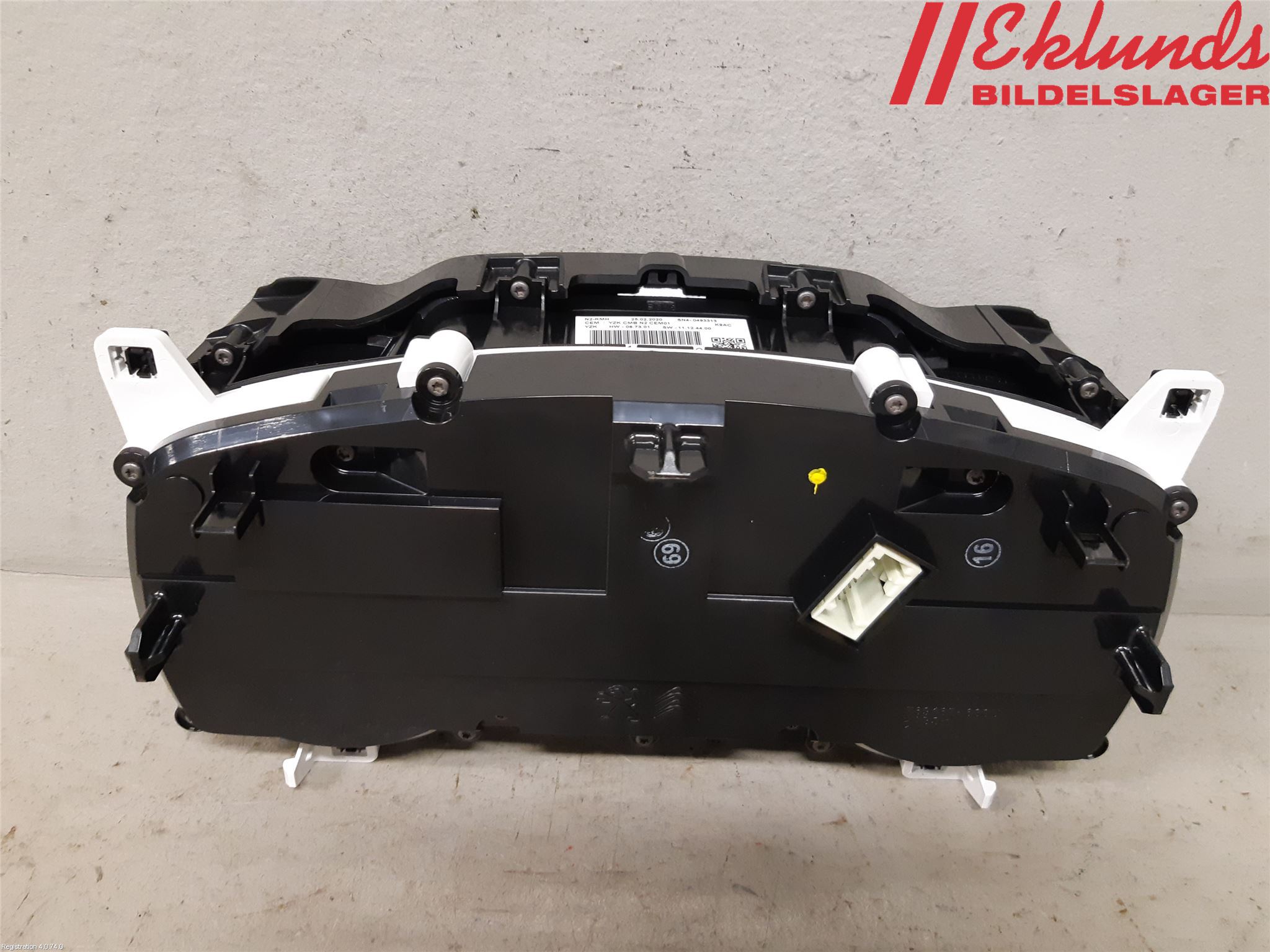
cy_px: 476
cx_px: 635
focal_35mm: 26
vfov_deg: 53.1
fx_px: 954
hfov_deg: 67.3
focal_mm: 3.93
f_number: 1.7
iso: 250
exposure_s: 1/50
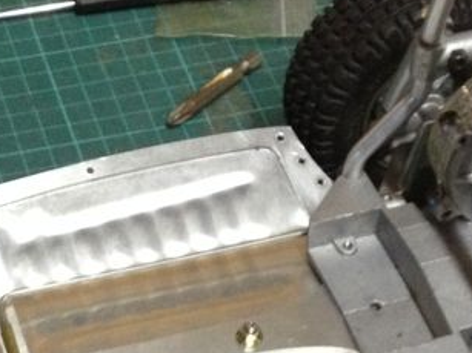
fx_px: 1554
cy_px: 393
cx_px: 157
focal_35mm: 114
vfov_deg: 12.7
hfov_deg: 17.2
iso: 400
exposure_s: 1/20
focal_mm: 4.28
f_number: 2.4
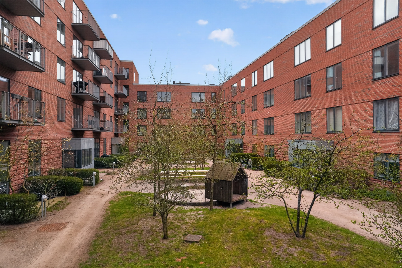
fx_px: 257
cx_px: 201
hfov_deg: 76.1
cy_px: 134
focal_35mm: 23
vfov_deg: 55.1
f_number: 8
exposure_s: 1/1000
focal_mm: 23
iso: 400
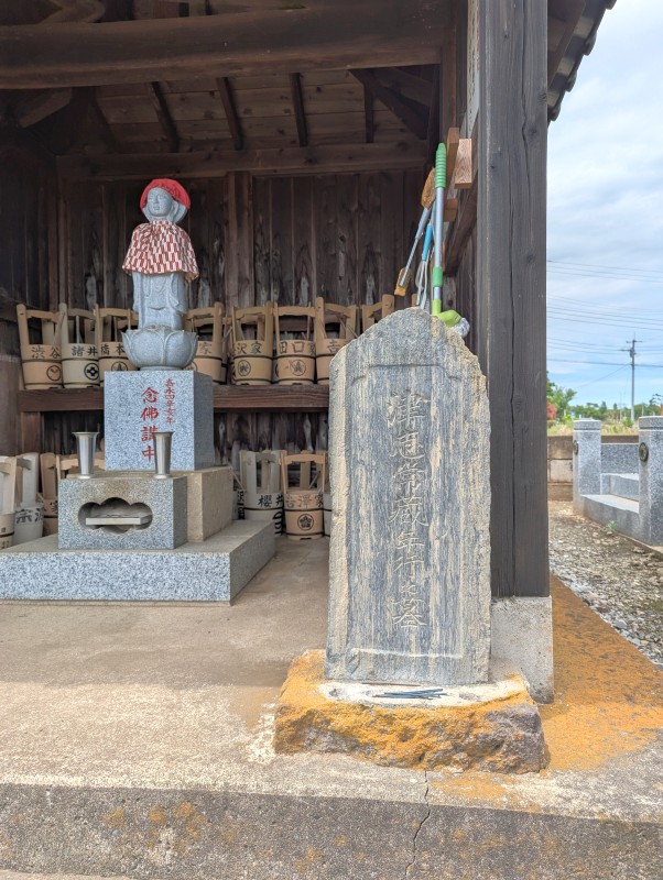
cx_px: 332
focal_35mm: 24
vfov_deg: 71.5
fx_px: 612
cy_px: 440
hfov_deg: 56.9
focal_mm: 6.81
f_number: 1.85
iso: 45
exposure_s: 1/1770
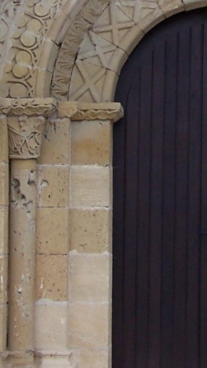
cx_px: 216
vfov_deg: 13.9
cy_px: 19
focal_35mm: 153
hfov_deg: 7.9
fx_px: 1493
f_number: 2.8
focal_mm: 6.3
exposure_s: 1/750
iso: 80
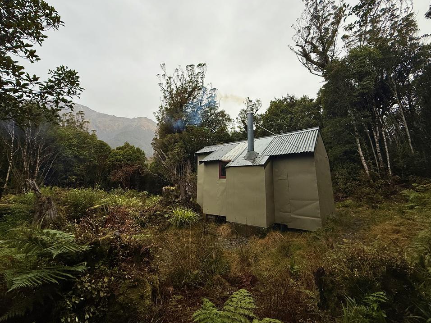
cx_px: 202
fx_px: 187
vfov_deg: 81.7
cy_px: 155
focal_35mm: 15
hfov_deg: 98.0
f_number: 2.2
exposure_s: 1/99
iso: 125
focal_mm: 2.22
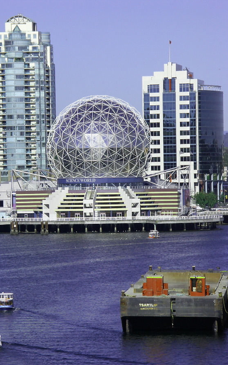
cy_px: 183
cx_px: 92
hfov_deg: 6.3
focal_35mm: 208
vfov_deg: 10.1
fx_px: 2067
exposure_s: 1/640
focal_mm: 49.47
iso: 100
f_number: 7.1
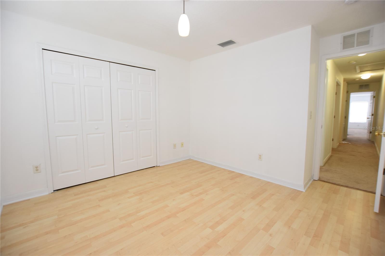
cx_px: 192
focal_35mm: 15
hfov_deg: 100.4
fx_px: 160
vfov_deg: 77.3
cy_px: 128
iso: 400
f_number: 4
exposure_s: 1/60
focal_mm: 10
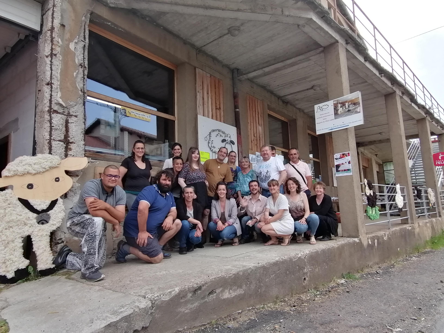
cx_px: 222
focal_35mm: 23
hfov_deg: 73.9
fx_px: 295
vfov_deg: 58.9
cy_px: 166
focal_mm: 2.7
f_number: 2.4
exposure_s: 1/528
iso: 50
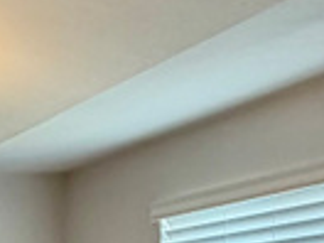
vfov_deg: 12.9
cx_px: -437
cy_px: 353
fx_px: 1020
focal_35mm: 109
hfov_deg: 13.5
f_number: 2.2
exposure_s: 1/120
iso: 160
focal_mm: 2.22
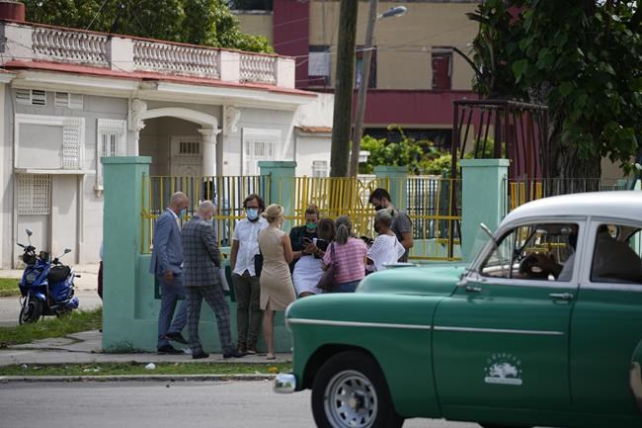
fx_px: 2407
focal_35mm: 135
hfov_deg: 15.2
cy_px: 214
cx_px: 321
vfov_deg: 10.2
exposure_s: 1/320
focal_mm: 135
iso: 50
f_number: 4
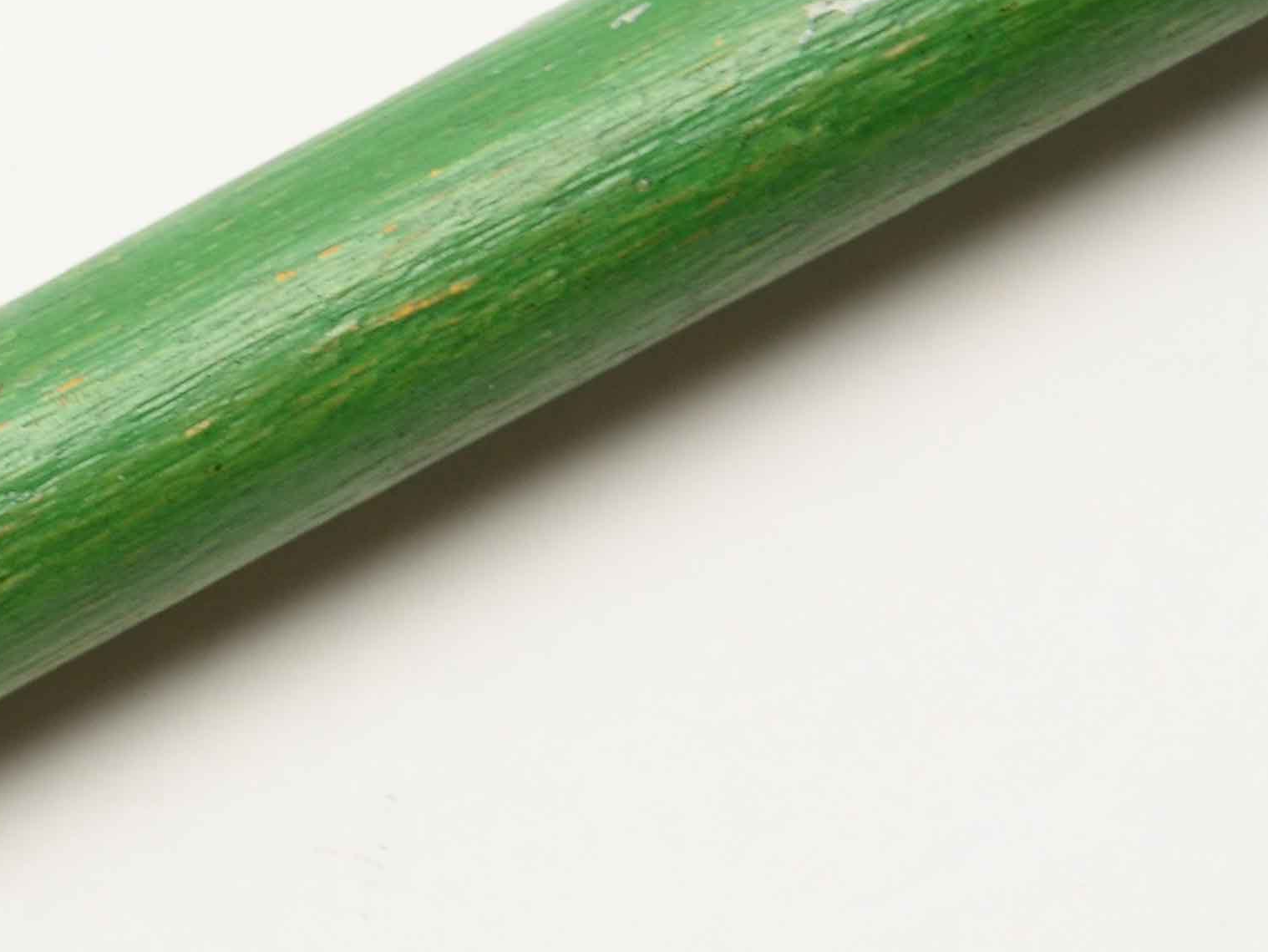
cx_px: -625
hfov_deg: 4.0
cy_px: 873
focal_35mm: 491
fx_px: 17972
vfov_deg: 3.0
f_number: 16
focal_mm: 105
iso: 200
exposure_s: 1/160
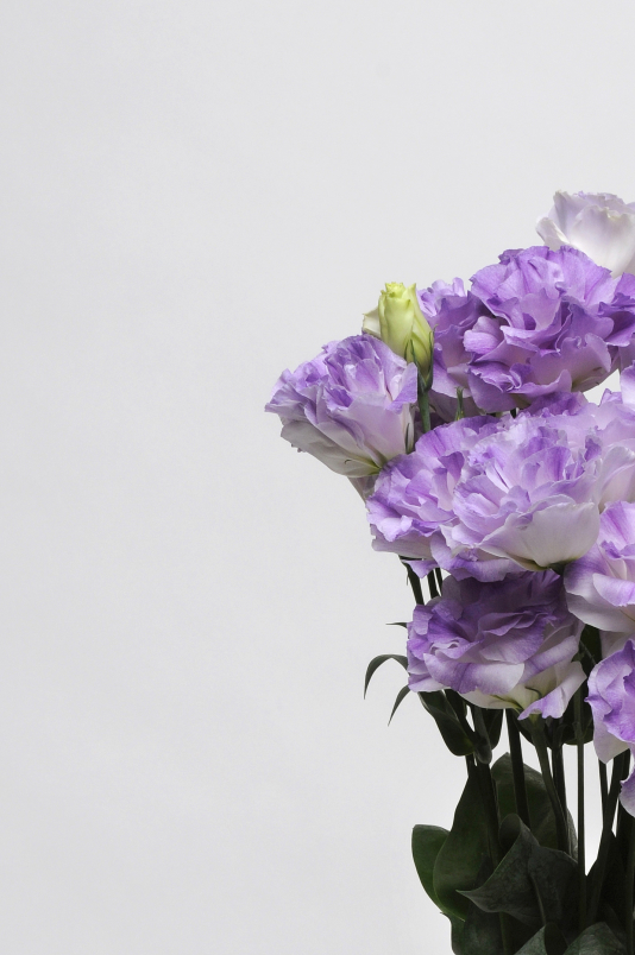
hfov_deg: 6.5
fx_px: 5544
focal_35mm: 209
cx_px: 596
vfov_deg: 9.8
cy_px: 839
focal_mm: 70
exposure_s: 1/60
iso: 200
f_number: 13
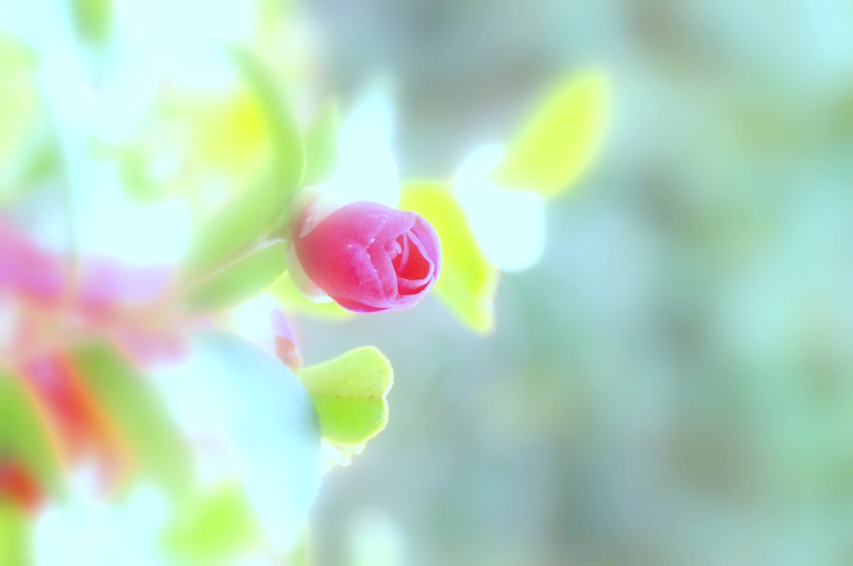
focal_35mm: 300
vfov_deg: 4.6
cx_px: 426
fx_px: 7099
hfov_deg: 6.9
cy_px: 283
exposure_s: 1/100
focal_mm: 200
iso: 200
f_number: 8
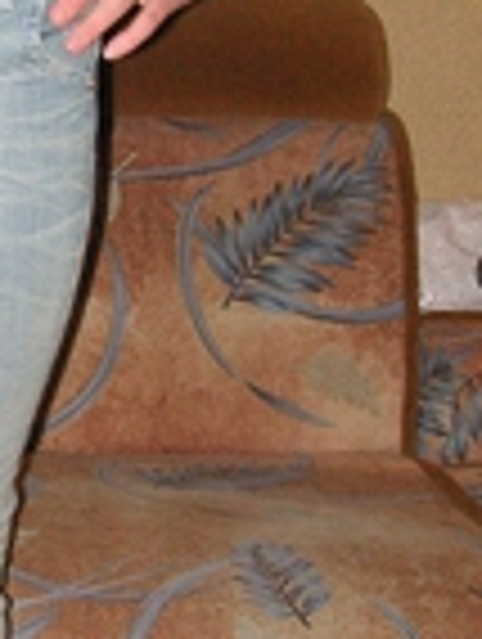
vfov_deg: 16.8
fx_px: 2166
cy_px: 216
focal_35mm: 117
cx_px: -63
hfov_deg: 12.5
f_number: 2.8
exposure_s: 1/45
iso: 160
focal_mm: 6.1
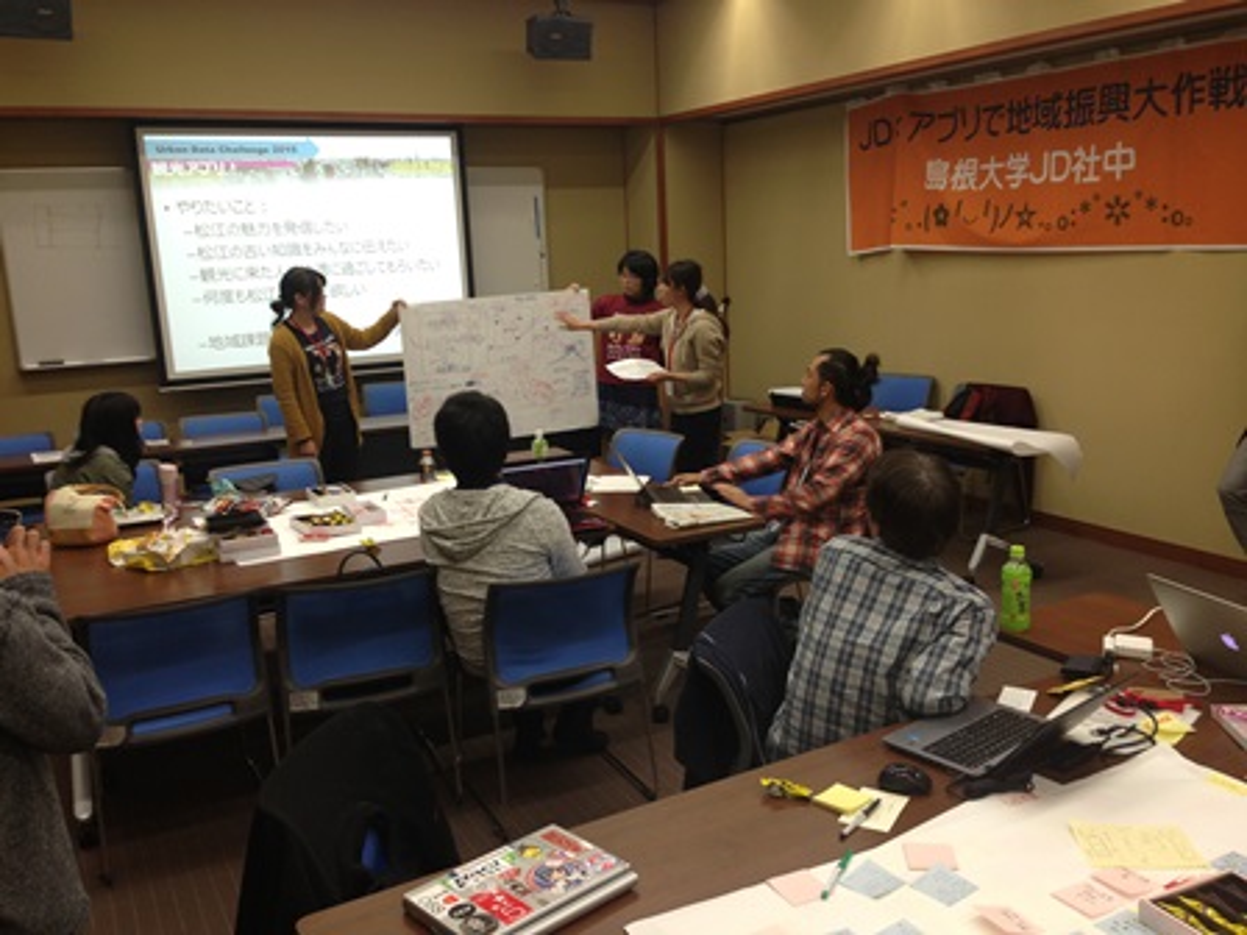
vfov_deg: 42.9
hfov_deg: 55.4
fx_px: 1189
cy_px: 468
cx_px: 624
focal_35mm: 33
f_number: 2.4
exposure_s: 1/30
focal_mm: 4.13
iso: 50
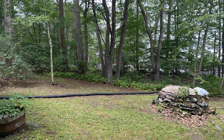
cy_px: 77
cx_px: 113
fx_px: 171
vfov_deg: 44.5
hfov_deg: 66.5
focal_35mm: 28
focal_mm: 5.7
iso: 40
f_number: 1.5
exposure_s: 1/170
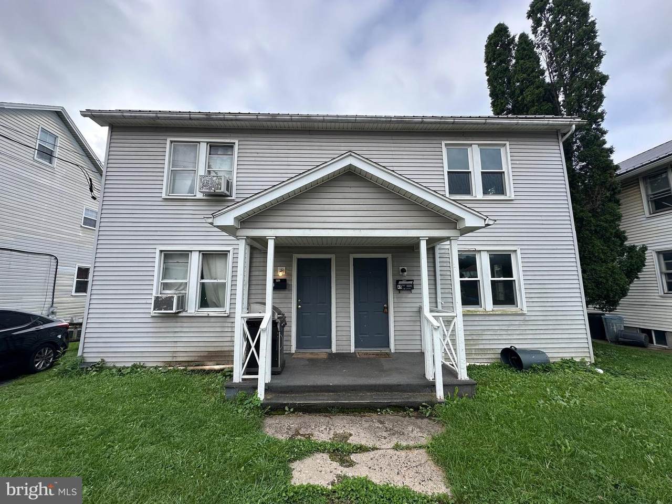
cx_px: 336
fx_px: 272
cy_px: 252
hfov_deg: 102.1
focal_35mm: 14
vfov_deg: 85.7
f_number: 2.2
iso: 40
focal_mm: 2.22
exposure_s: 1/443
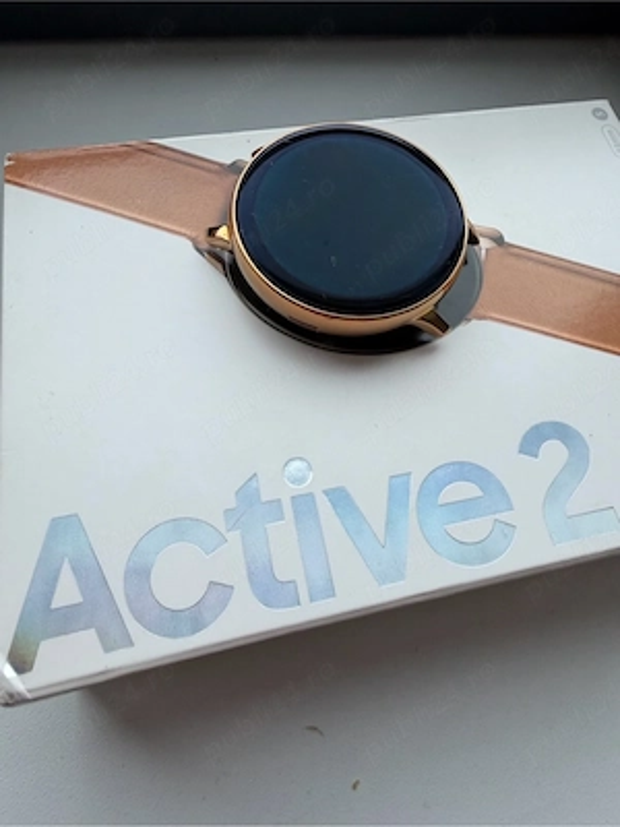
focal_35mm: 24
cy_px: 414
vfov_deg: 71.6
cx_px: 310
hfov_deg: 56.8
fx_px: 573
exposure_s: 1/121
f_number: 2.2
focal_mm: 2.22
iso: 100
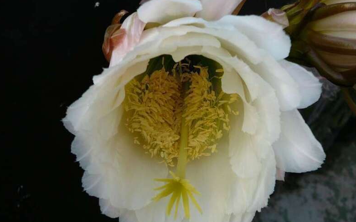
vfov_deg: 33.5
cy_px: 131
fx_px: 369
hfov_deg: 51.5
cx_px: 180
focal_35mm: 38
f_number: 2.8
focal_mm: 5.2
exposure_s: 1/100
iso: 80
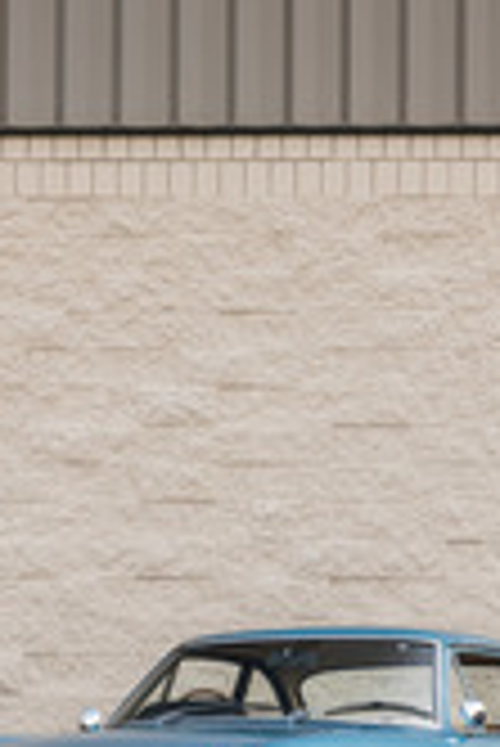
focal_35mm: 159
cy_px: 490
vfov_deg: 12.9
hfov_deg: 8.6
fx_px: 3305
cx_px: 187
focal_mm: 66
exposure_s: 1/50
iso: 400
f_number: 8
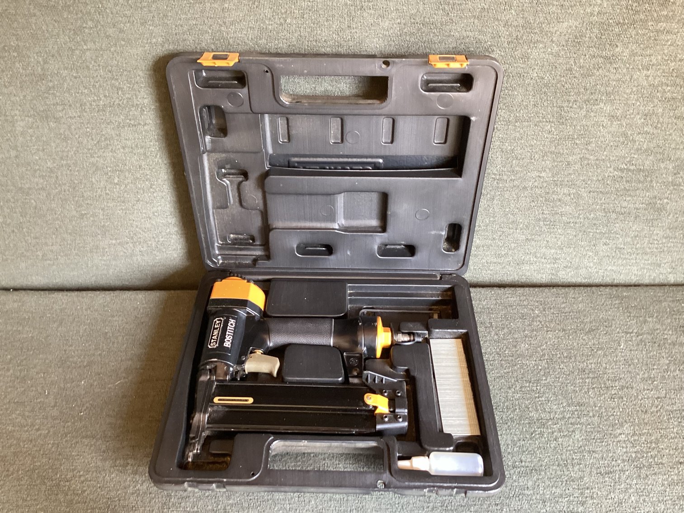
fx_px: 613
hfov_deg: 58.3
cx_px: 342
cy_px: 256
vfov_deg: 45.4
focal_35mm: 31
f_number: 2.4
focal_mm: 3.3
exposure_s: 1/60
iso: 250
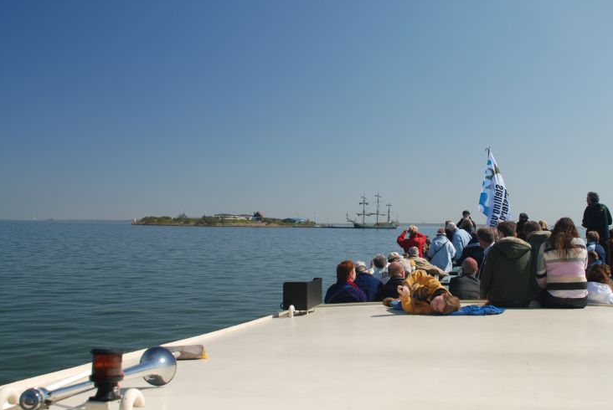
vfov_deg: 32.7
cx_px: 389
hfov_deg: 46.9
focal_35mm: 41
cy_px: 210
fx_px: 699
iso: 100
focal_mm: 20
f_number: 7.1
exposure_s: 1/200
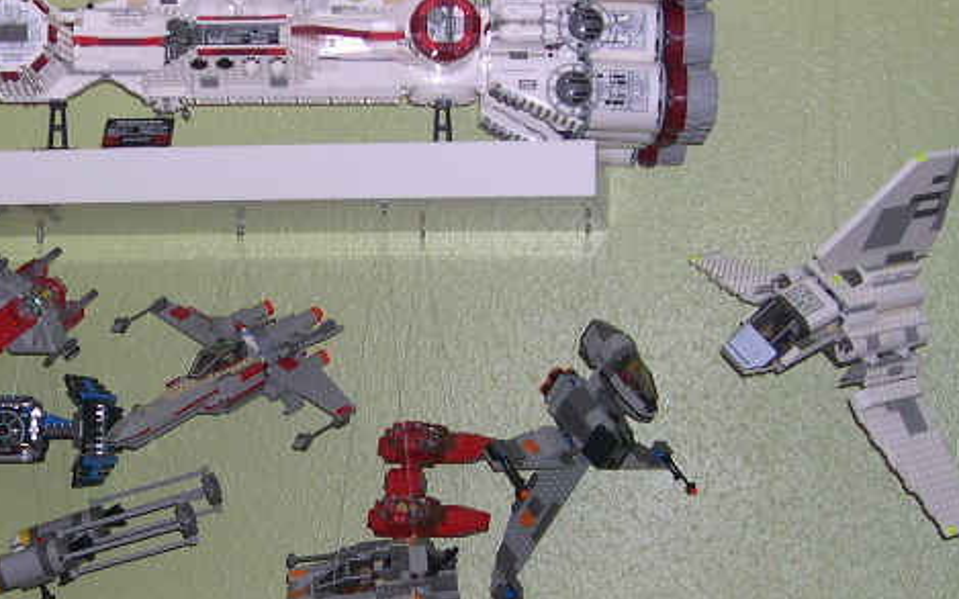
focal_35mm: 88
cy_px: 407
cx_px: 180
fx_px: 2300
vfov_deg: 14.8
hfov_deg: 23.2
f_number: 2.8
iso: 100
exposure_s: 1/60
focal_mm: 8
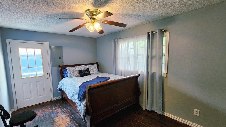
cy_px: 66
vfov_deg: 70.5
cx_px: 109
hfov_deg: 103.0
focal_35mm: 15
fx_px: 90
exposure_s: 1/60.2
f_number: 2.2
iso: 400
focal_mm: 2.2
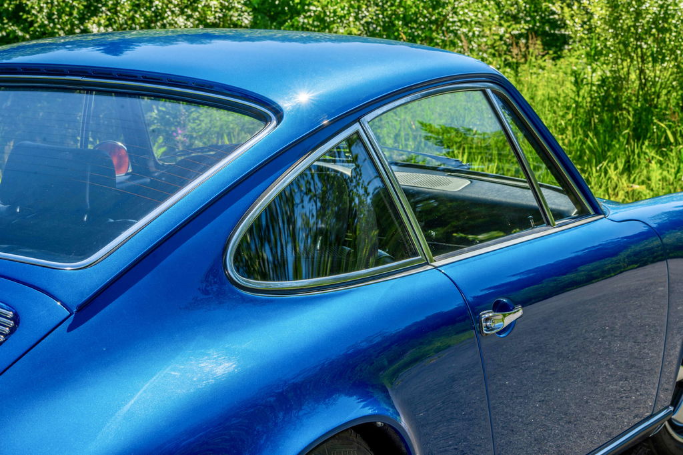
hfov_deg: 23.4
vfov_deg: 15.7
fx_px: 1650
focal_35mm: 87
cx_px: 342
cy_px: 228
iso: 100
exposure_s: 1/160
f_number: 16
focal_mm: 87
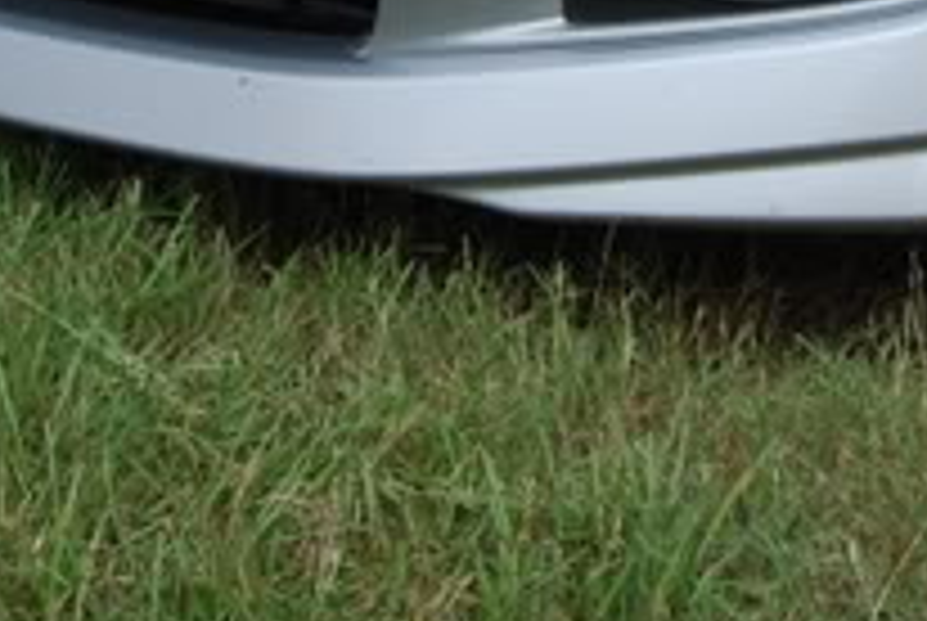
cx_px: 986
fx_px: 2708
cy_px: -342
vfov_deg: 12.4
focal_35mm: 105
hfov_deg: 18.8
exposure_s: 1/250
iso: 100
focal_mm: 18
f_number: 8
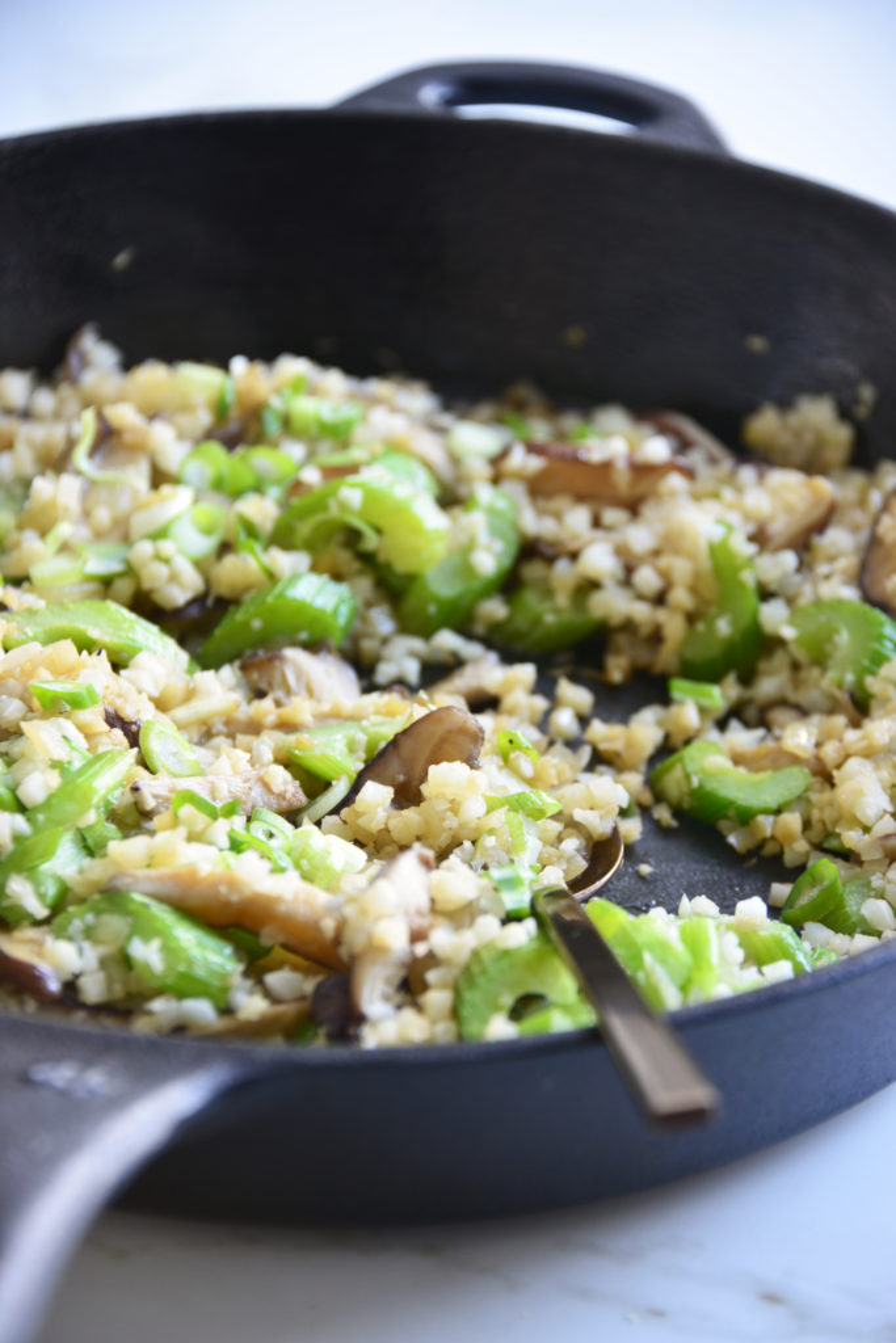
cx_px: 448
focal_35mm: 180
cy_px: 672
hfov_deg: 7.6
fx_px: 6717
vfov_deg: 11.4
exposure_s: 1/15
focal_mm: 180
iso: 500
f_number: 5.6
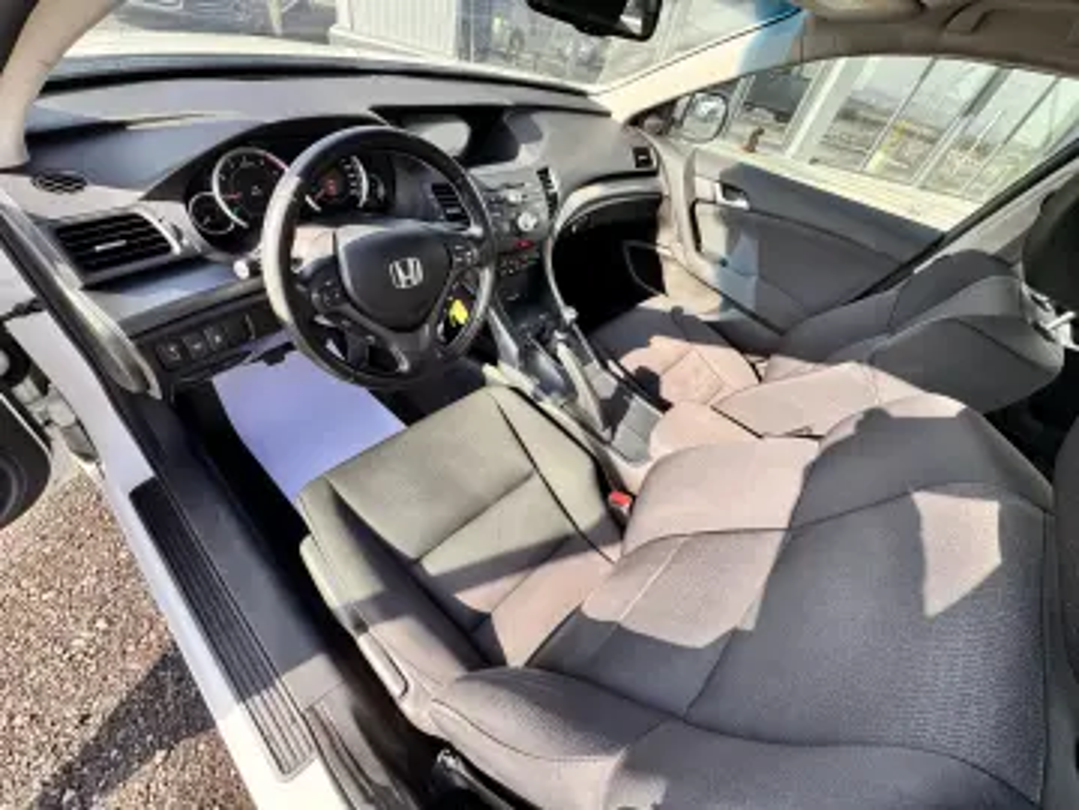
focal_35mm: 14
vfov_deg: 85.7
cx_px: 540
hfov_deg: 102.1
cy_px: 405
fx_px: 436
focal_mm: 2.22
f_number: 2.2
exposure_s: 1/158
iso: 40
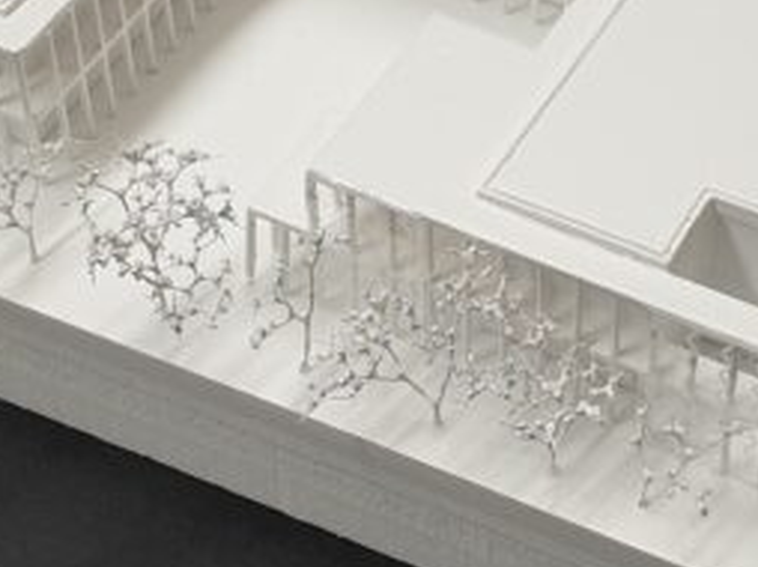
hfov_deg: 18.7
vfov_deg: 14.1
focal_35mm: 105
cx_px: 504
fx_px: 2297
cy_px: 254
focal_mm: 4.3
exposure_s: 1/106
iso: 50
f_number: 2.4
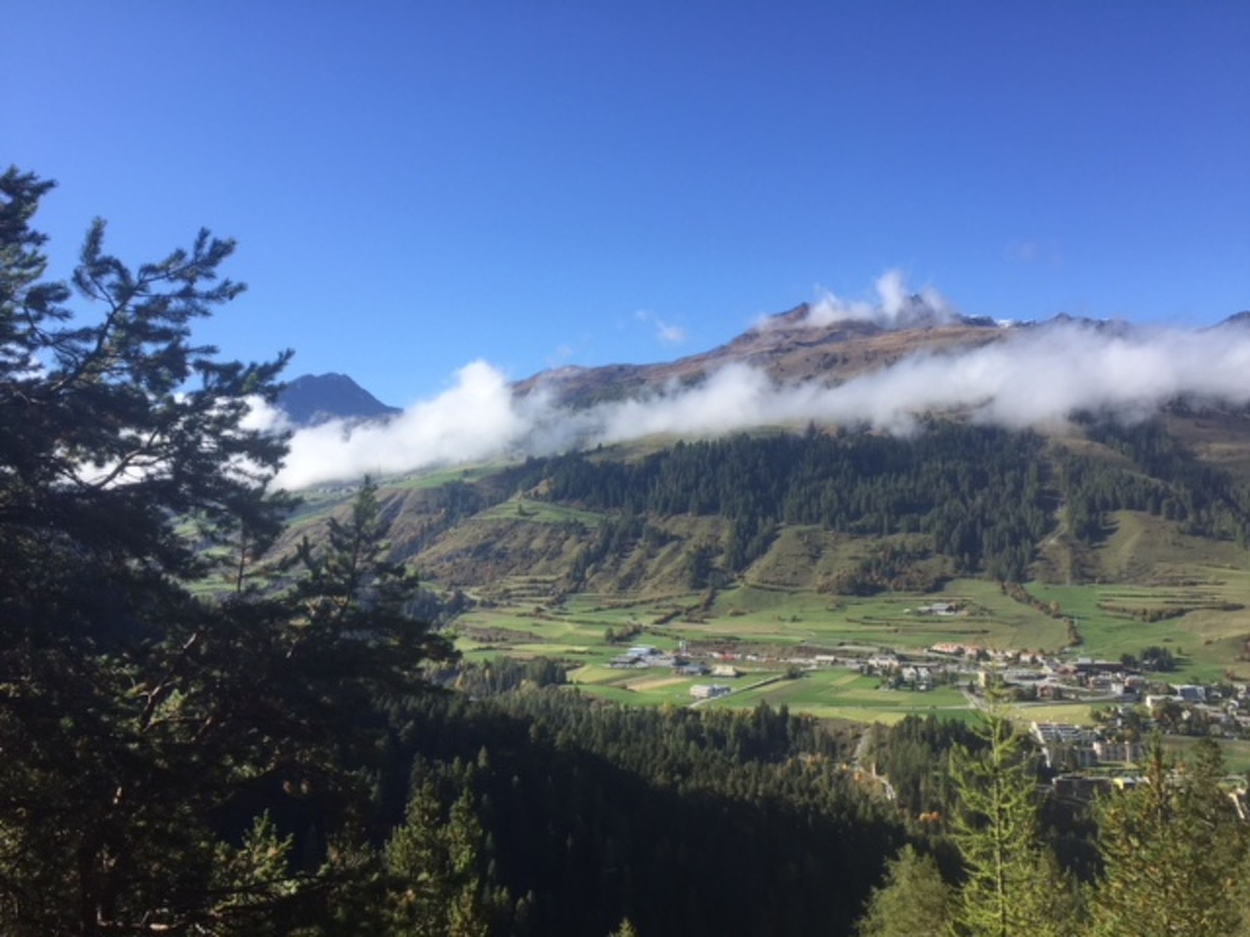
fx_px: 1047
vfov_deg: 48.2
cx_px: 625
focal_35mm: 29
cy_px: 468
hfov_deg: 61.7
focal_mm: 4.15
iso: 32
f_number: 2.2
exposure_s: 1/1199
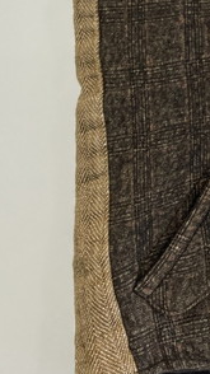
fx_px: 823
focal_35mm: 83
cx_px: 368
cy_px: -41
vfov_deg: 23.9
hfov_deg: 13.2
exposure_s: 1/50
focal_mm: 3.99
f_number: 1.8
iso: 50
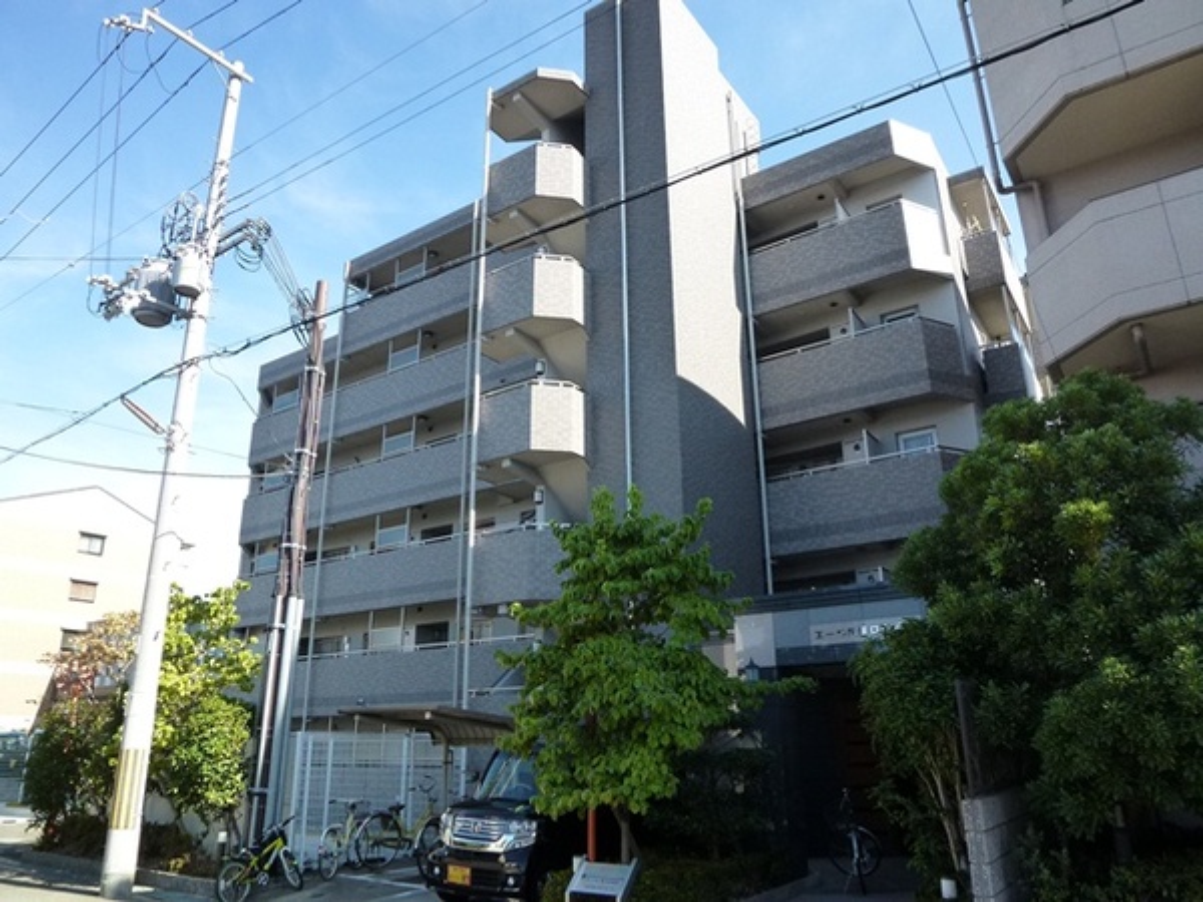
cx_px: 602
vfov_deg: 56.8
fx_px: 834
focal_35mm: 24
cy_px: 451
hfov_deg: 71.6
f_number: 4
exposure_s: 1/400
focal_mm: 4.3
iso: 160
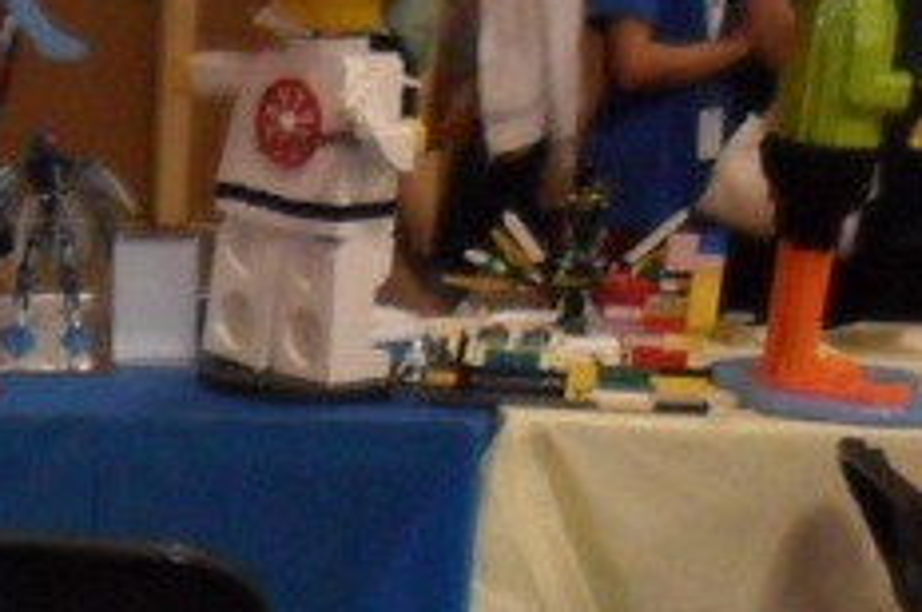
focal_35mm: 97
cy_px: 1117
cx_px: 52
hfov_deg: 20.5
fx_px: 2481
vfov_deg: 12.7
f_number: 3.5
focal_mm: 4.9
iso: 400
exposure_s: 1/45
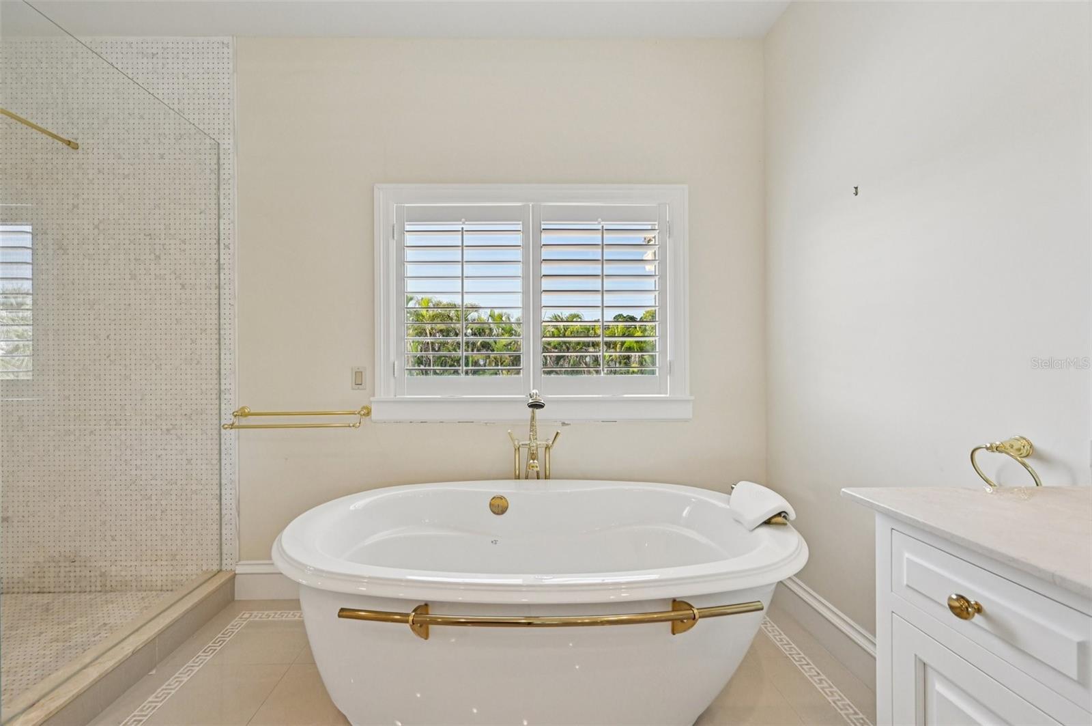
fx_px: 424
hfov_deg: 104.3
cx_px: 546
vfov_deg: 81.1
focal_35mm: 14
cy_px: 363
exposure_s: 1/320
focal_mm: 14
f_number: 8
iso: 400
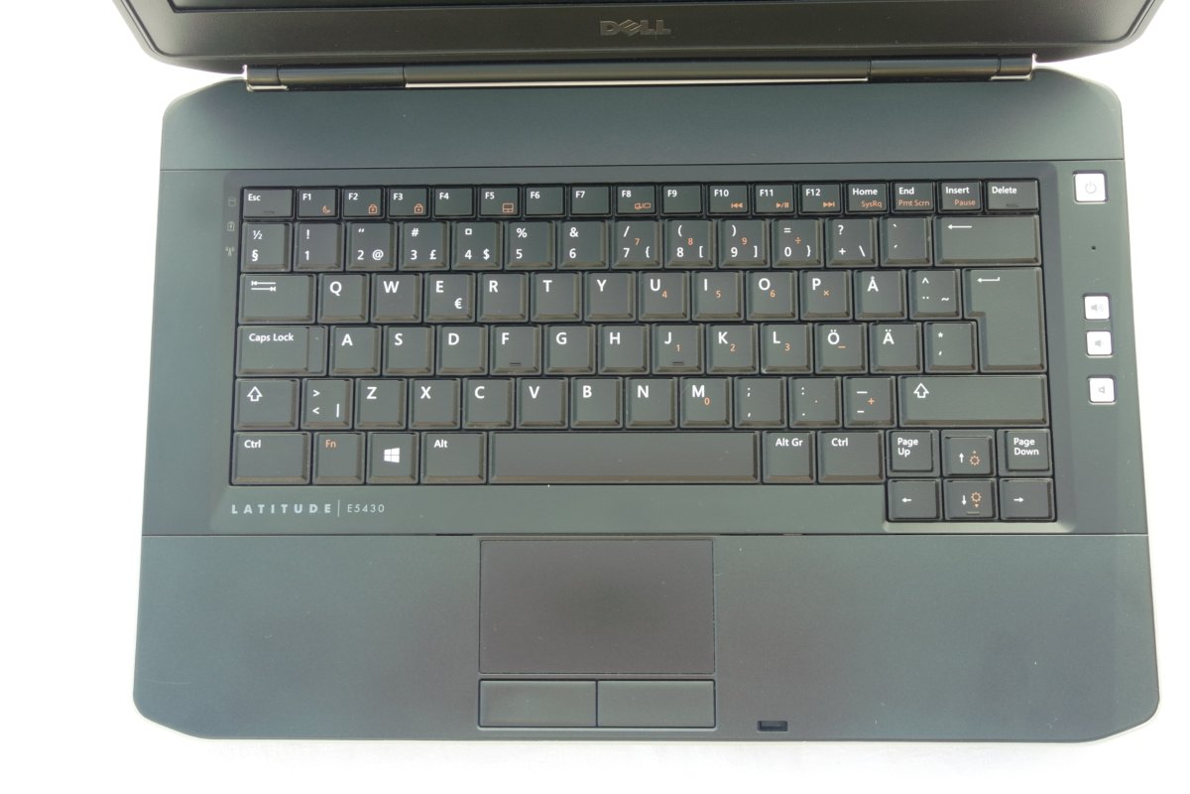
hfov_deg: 54.4
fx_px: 1157
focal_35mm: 35
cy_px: 397
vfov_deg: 37.9
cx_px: 595
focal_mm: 13
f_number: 4
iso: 200
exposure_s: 1/80
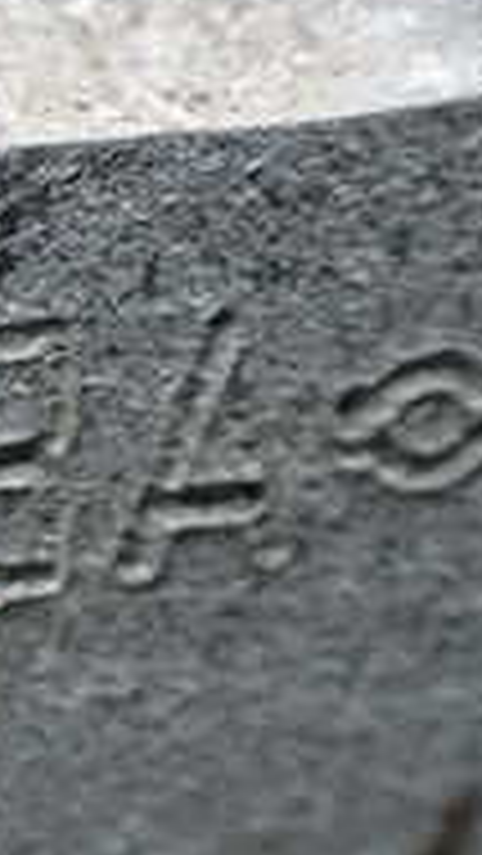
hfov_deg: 10.7
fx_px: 2338
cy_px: 477
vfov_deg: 20.7
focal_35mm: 103
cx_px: -514
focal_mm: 5.4
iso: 125
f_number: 2.3
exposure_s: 1/125
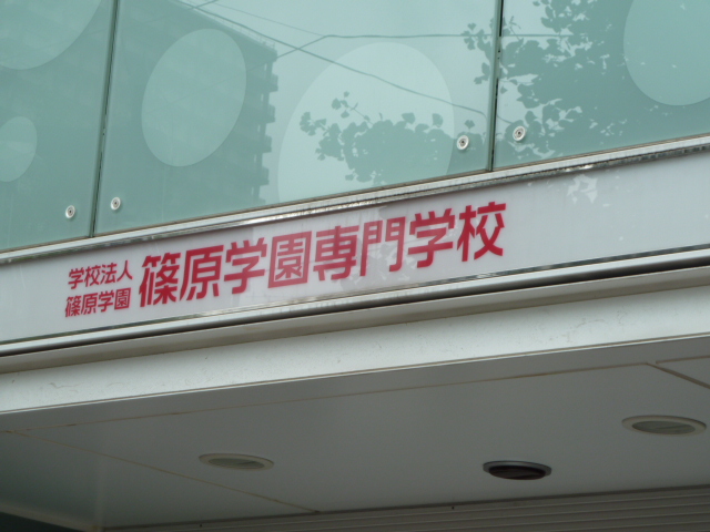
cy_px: 266
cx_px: 355
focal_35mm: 137
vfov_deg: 10.8
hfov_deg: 14.4
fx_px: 2810
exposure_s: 1/100
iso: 80
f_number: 4.5
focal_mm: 22.5
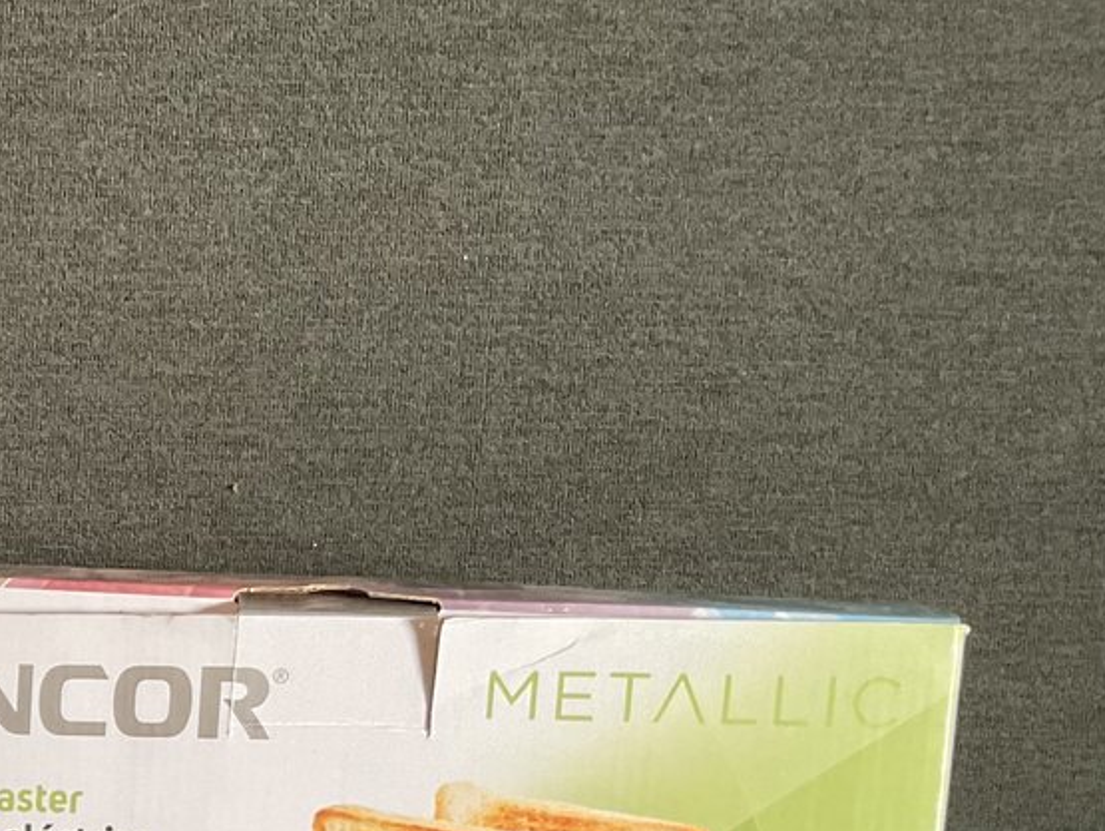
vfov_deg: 17.5
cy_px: 1093
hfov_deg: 21.8
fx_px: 2523
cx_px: -397
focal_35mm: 79
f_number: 1.8
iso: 64
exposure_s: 1/60
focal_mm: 3
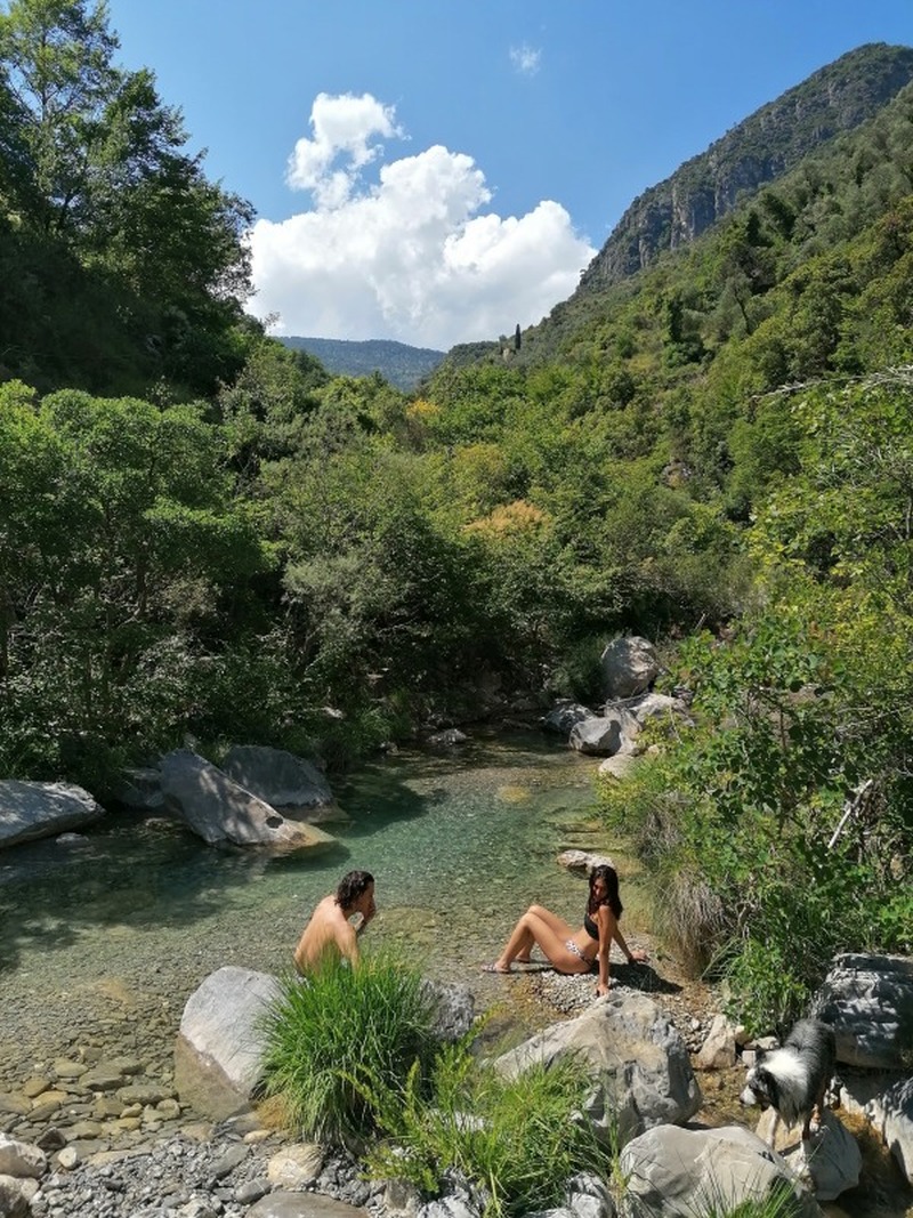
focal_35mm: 27
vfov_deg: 65.3
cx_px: 456
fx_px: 950
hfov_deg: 51.3
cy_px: 609
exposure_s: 1/1404
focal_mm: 4.75
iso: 50
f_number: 1.8
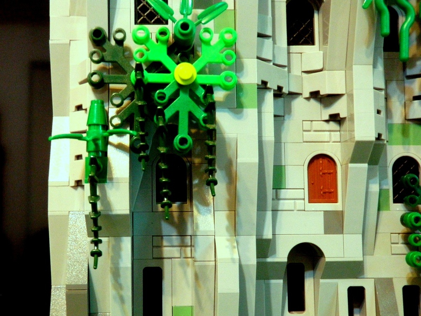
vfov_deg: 39.7
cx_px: 210
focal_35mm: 36
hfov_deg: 51.3
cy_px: 158
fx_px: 438
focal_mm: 6.53
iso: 400
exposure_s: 1/4
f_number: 4.1
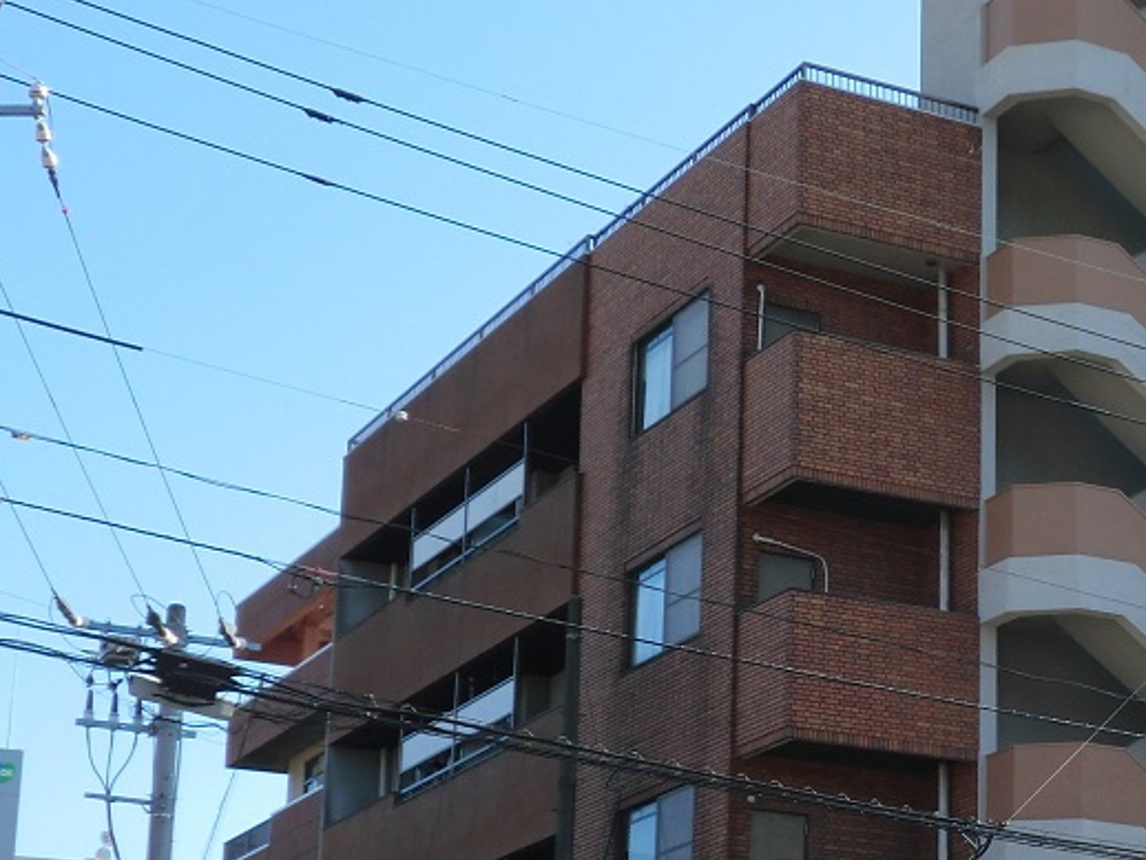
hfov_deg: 21.6
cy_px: 670
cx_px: 1106
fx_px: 2915
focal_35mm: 88
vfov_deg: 16.7
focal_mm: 6.9
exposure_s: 1/320
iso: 50
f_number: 3.9
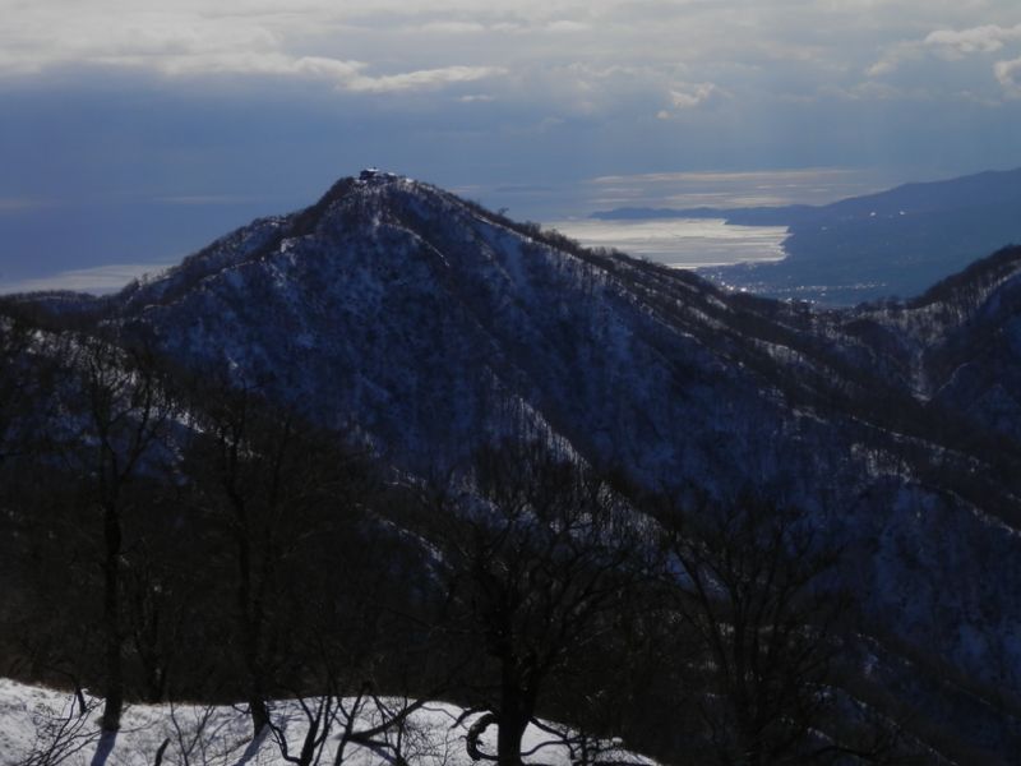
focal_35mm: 106
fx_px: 3126
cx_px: 510
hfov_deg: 18.5
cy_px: 383
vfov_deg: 14.0
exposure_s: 1/250
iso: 80
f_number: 14.2
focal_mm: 19
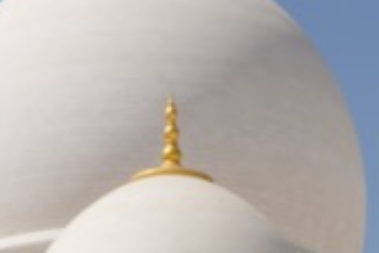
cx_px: 285
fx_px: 2276
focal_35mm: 216
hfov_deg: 9.5
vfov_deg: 6.1
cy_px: 580
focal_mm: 35
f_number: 10
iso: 100
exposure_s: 1/320
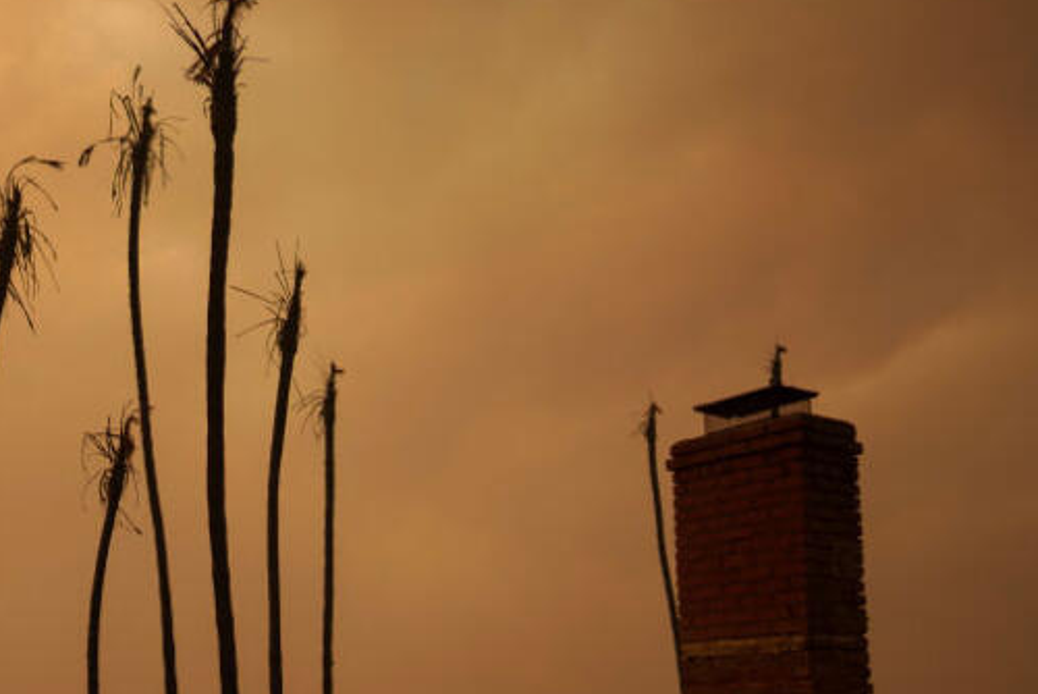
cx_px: 201
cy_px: 629
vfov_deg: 27.1
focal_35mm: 48
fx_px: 1385
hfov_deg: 39.4
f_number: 1.4
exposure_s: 1/3200
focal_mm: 24
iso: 50
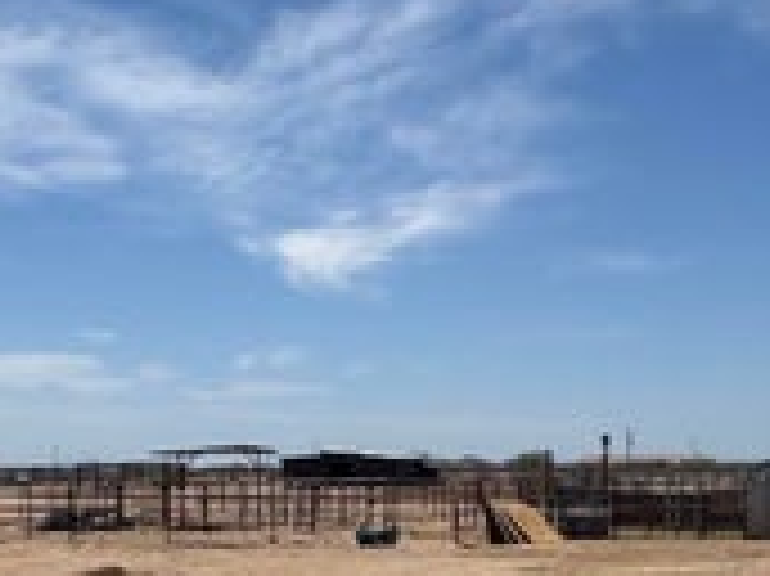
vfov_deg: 20.6
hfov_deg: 27.4
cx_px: 187
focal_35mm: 70
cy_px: 518
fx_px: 1556
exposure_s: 1/4132
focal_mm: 2.22
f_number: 2.2
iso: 40
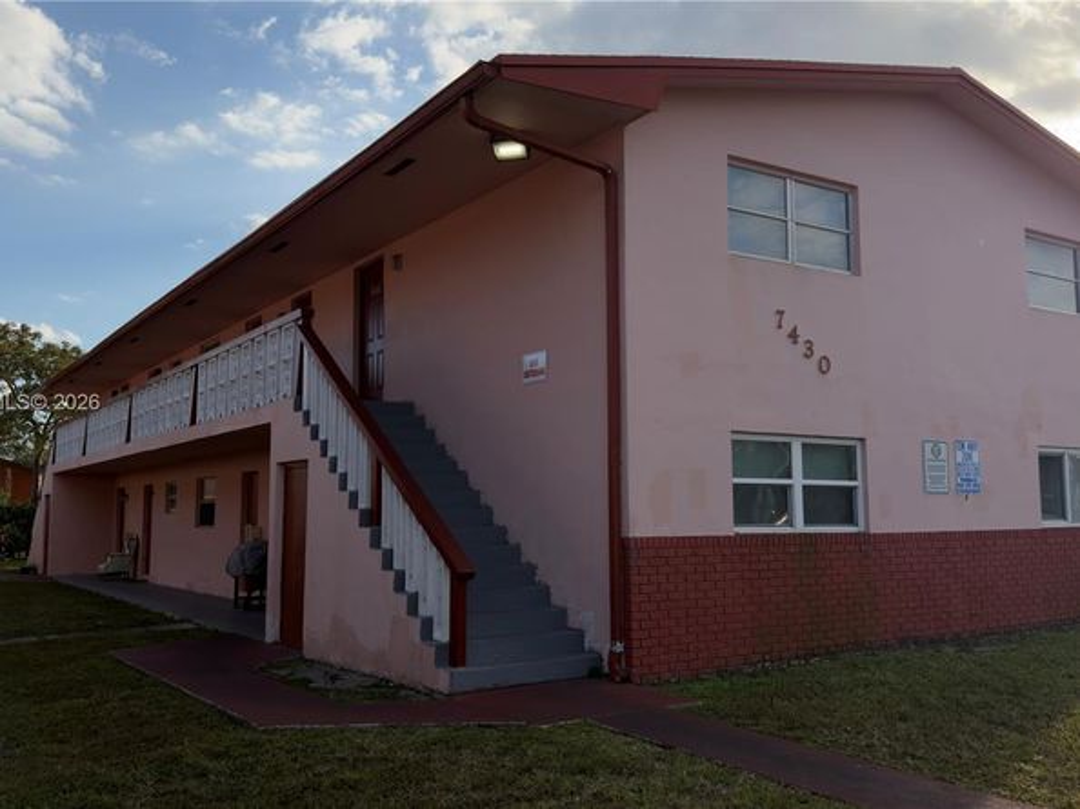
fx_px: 748
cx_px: 540
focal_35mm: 24
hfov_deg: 71.6
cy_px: 404
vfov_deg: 56.8
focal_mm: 6.76
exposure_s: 1/4386
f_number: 1.78
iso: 64
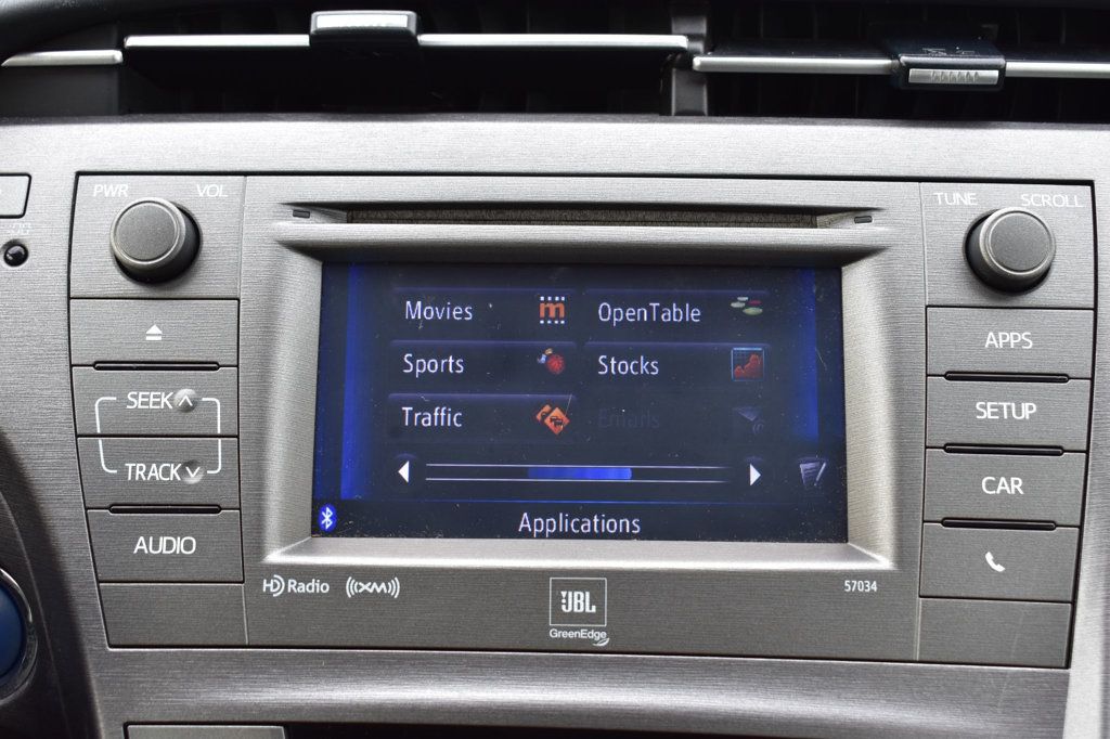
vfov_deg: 28.1
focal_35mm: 48
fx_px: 1479
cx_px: 555
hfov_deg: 41.1
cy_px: 370
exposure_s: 1/50
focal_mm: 32
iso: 400
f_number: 8
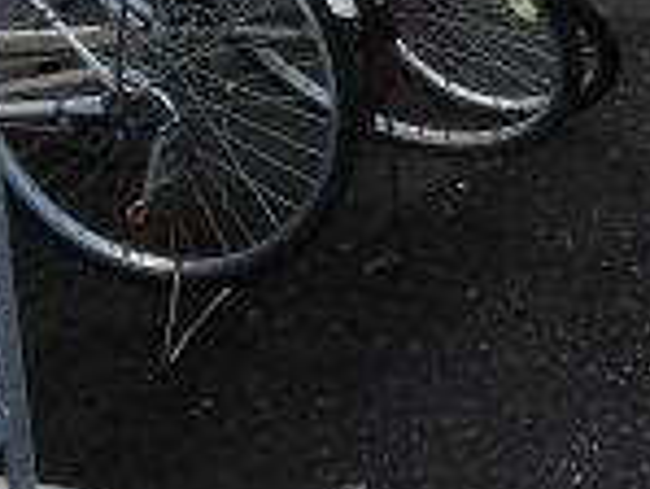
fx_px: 1936
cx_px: 707
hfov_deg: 18.4
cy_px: -489
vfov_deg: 12.6
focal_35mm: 103
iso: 100
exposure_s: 1/200
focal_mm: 4.3
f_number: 3.1
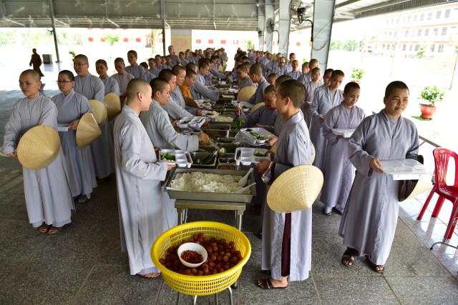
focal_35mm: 26
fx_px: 331
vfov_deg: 49.6
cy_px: 152
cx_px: 229
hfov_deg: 69.4
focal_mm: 26
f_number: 4
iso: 400
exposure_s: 1/250
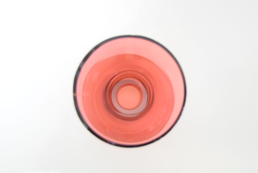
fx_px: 377
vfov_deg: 25.8
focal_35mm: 52
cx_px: 129
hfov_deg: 37.8
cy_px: 86
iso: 1600
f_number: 4.5
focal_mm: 35
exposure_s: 1/80
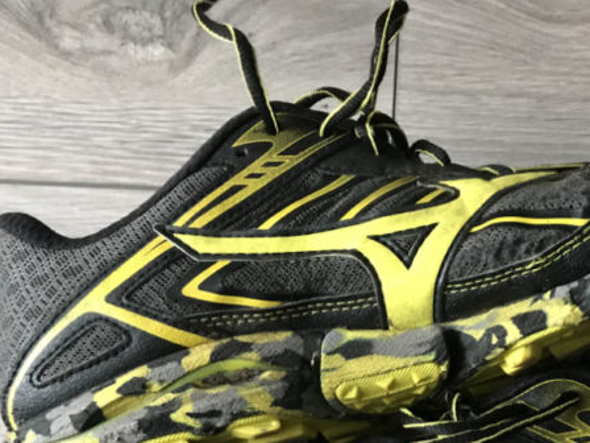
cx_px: 425
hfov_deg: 38.8
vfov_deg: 29.3
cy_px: 378
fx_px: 818
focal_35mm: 48
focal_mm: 4
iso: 100
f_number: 1.8
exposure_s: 1/13
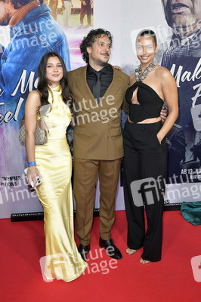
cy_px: 151
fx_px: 294
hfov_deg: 37.8
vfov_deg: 54.5
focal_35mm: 35
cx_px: 100
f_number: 7.1
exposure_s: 1/250
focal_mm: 35
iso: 1600
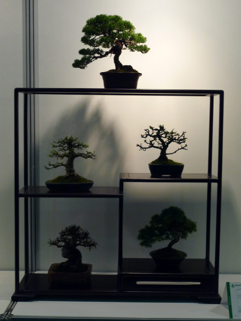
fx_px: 520
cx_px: 120
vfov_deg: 34.3
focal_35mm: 56
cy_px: 160
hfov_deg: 26.1
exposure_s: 1/40
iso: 250
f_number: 3.4
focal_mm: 9.2
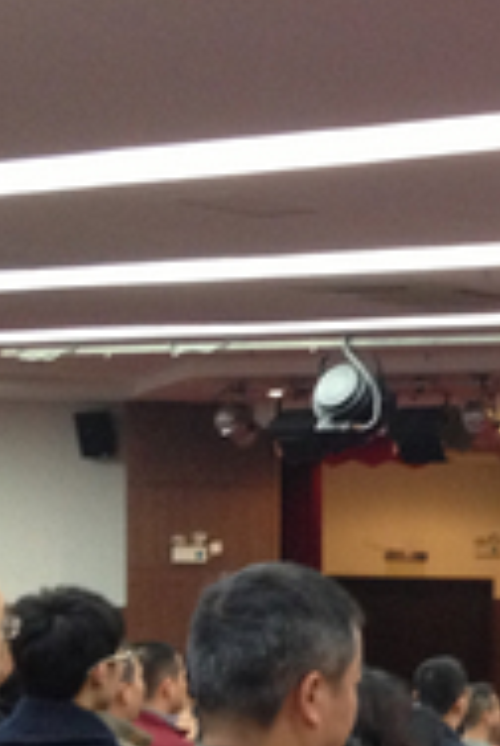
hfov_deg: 11.0
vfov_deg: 17.4
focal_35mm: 116
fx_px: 2408
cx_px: 909
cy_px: 663
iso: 200
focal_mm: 4.28
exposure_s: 1/20
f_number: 2.4
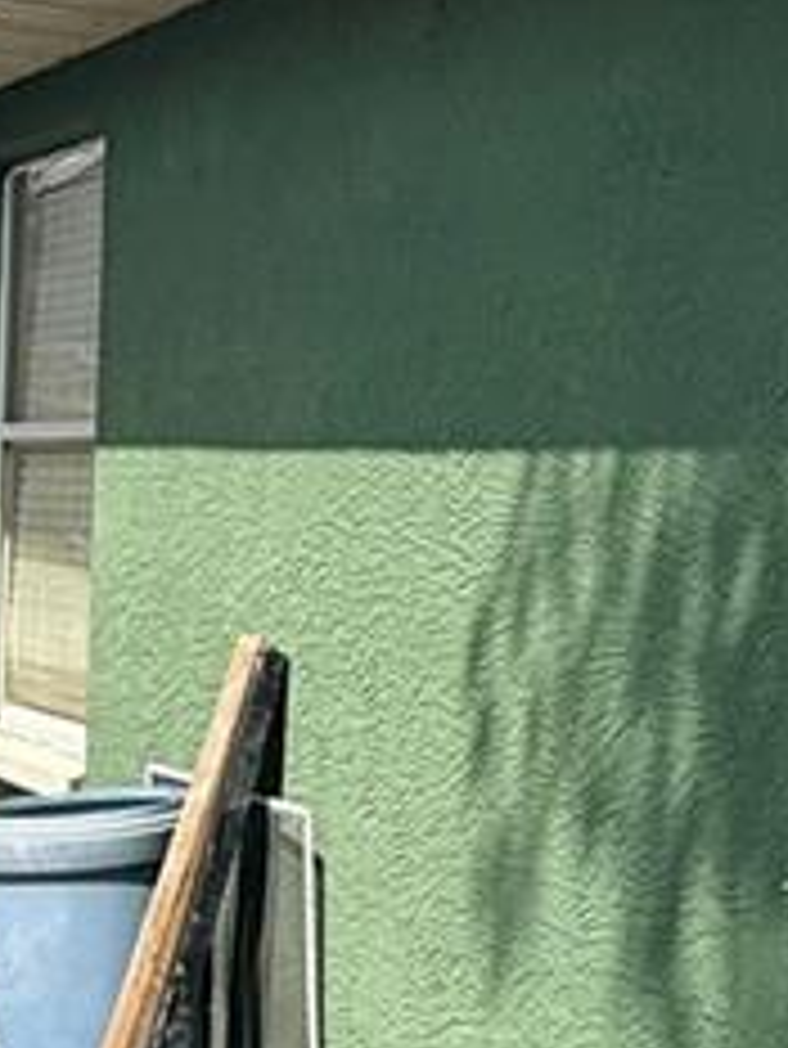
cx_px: 311
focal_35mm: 72
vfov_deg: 26.6
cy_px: 238
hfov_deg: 20.4
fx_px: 2183
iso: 50
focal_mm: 2.22
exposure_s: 1/1848
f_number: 2.2
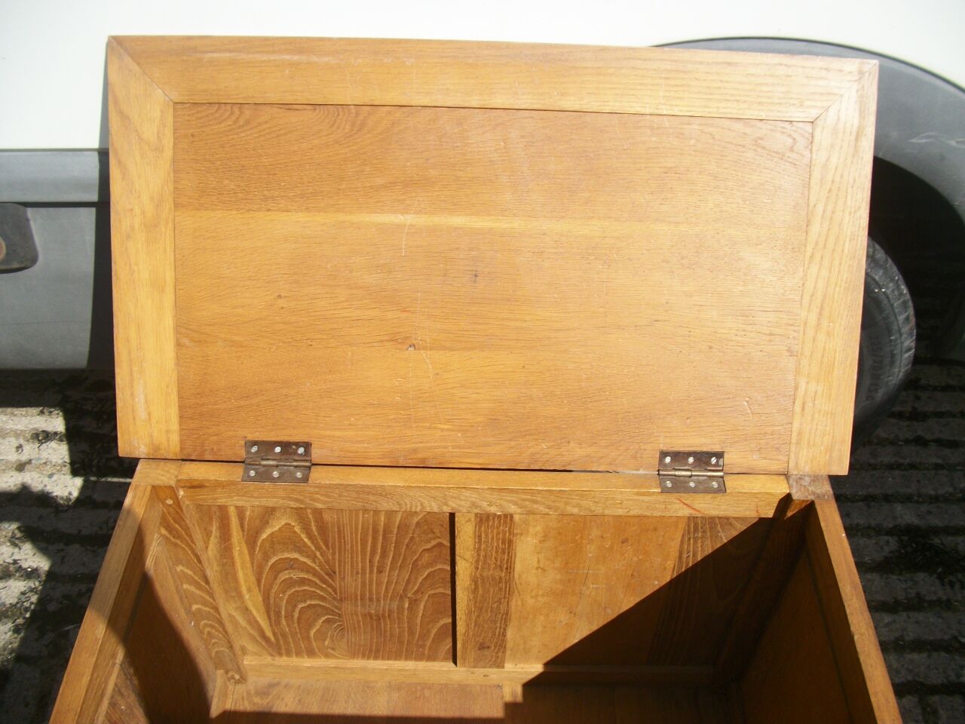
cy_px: 362
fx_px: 892
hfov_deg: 56.8
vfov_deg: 44.2
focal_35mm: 32
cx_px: 482
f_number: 8.8
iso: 80
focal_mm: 5.7
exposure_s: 1/160
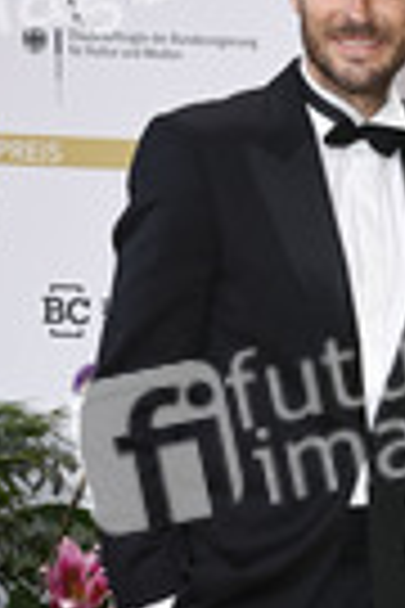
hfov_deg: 8.4
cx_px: 432
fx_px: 2750
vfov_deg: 12.4
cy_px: 653
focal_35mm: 163
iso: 640
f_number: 6.3
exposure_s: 1/250
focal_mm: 55
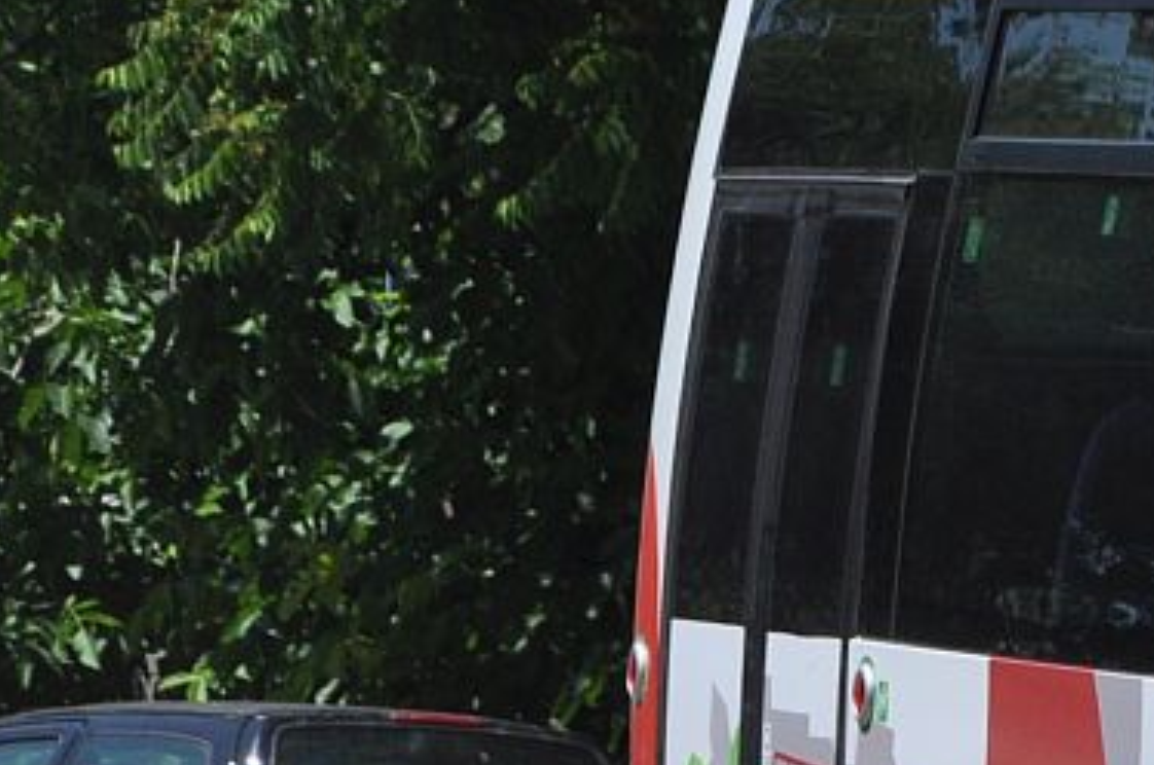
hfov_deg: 4.0
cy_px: 623
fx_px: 16352
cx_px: 2149
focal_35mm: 511
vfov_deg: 2.7
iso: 400
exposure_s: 1/1600
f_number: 6.3
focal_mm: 90
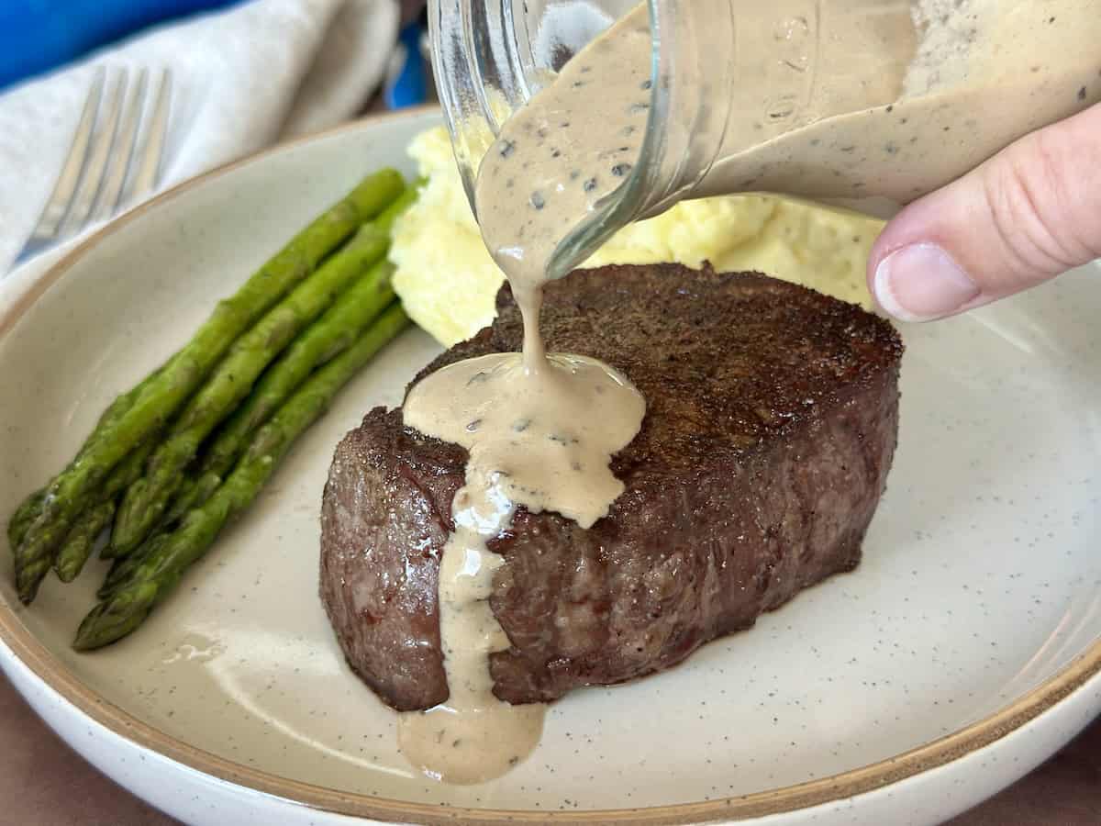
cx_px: 550
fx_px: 1527
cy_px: 413
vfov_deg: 30.3
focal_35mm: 48
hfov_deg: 39.7
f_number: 1.8
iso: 160
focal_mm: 6.9
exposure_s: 1/60
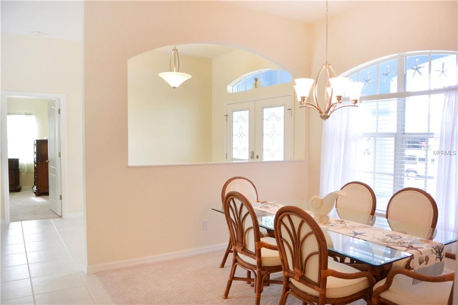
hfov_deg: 67.4
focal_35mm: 27
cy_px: 152
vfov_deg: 47.9
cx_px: 229
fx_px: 343
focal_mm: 10
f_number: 3.5
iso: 400
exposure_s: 1/60
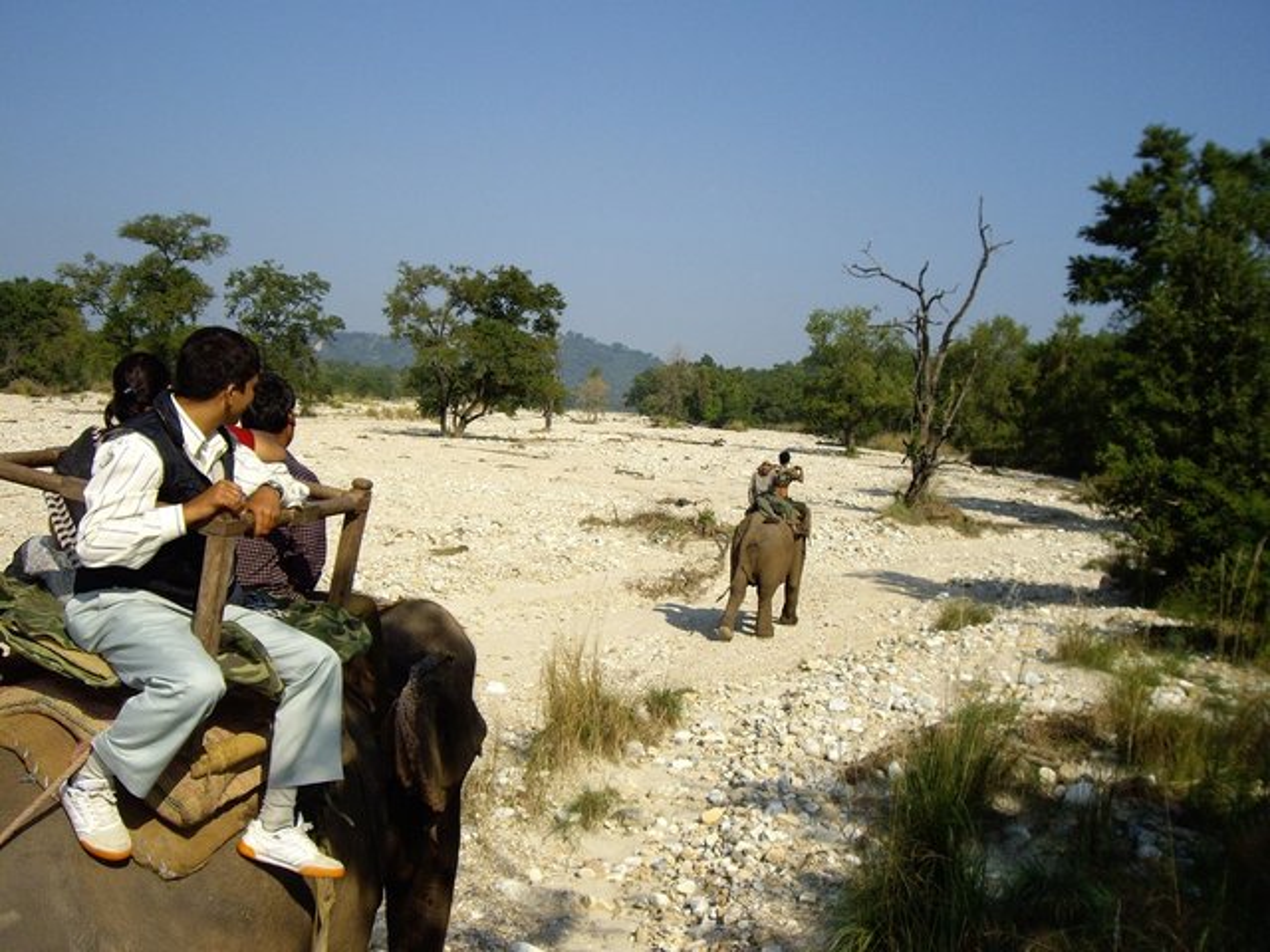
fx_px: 1394
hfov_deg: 49.0
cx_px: 635
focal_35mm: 38
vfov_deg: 37.7
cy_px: 476
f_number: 4.3
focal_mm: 6.2
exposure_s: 1/1000
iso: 100
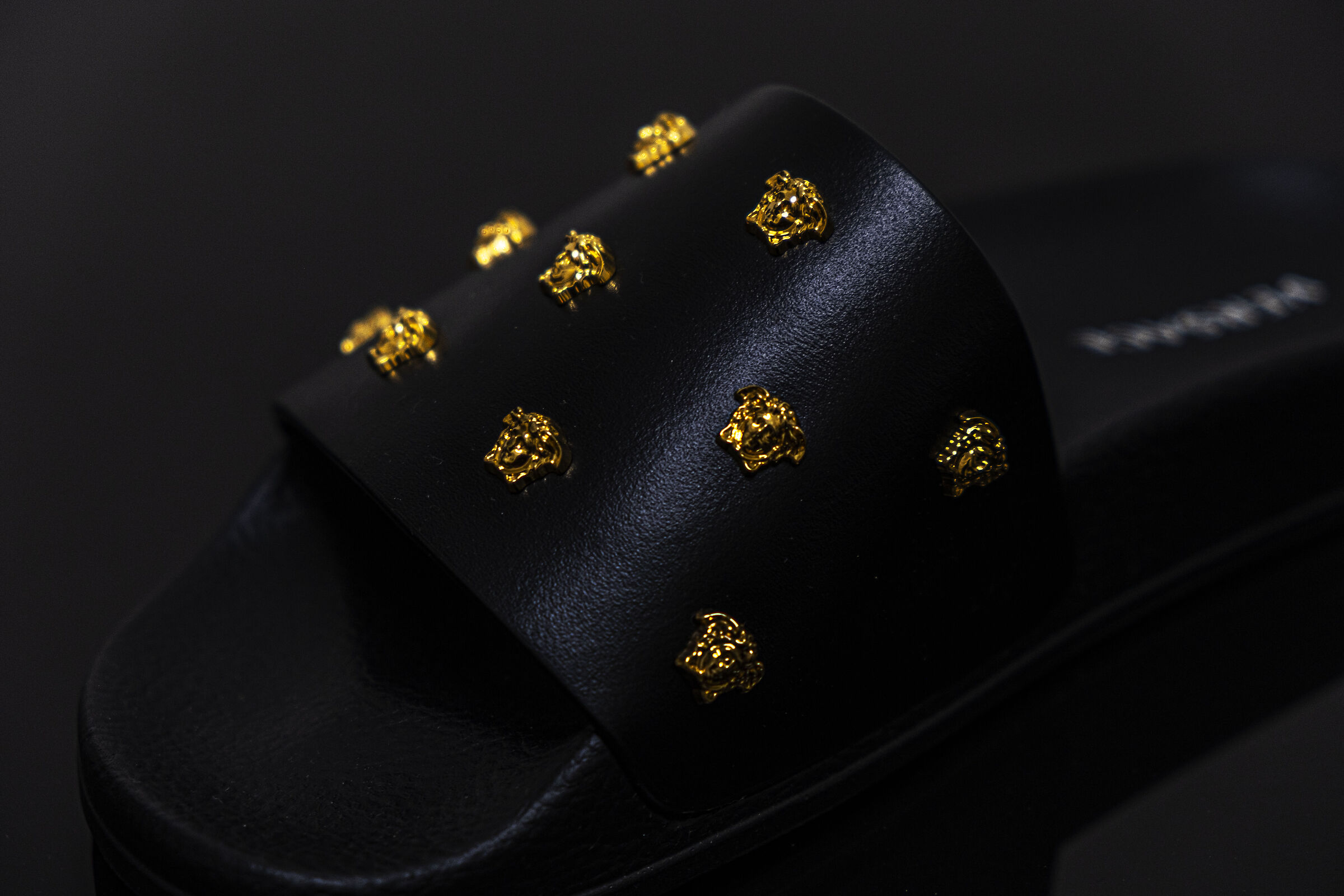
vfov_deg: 16.5
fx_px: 3098
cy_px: 448
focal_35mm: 83
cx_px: 672
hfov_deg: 24.5
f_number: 4
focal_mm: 55
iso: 200
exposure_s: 1/40
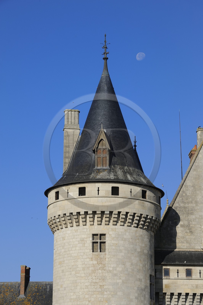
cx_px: 102
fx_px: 1059
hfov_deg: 10.9
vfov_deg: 16.4
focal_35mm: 125
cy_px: 152
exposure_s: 1/320
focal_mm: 125
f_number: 11
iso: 200
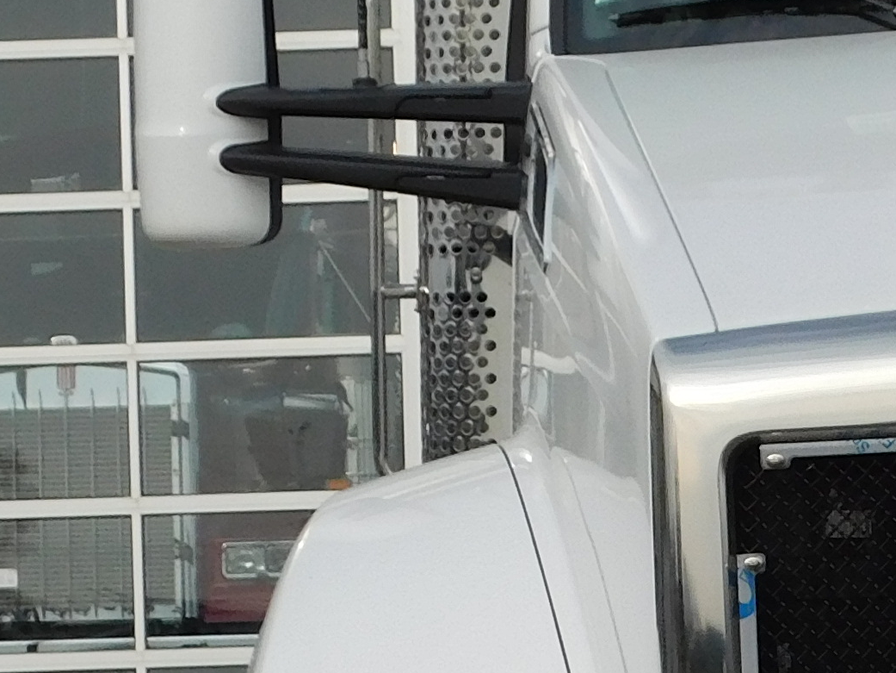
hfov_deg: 11.0
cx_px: 933
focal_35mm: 177
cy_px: 526
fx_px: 4582
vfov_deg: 8.4
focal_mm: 7.1
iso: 125
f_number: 3.6
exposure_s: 1/1250
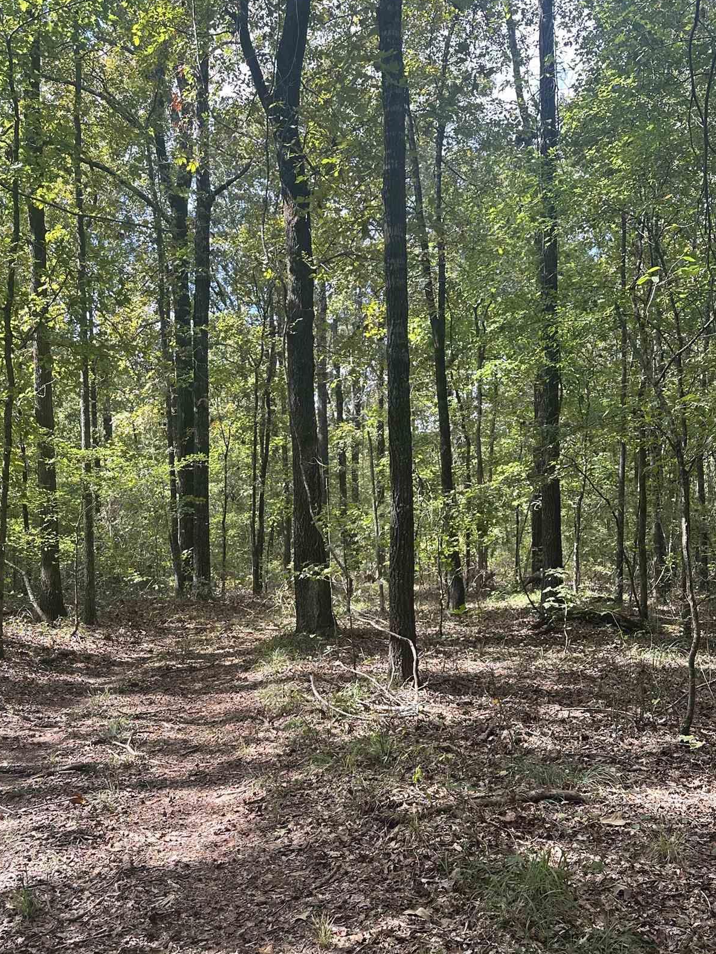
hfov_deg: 40.6
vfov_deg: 51.8
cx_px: 312
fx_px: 965
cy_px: 619
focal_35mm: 35
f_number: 1.78
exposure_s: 1/354
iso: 80
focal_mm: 6.86
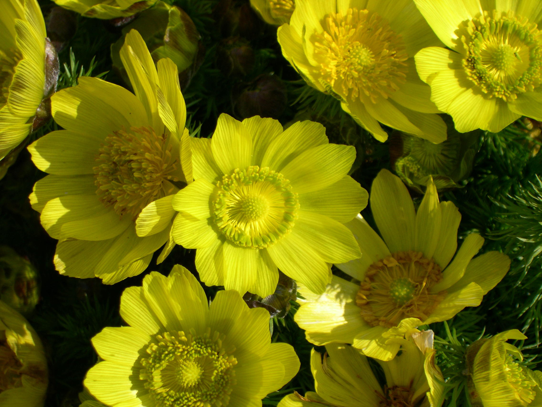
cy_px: 204
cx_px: 271
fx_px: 1785
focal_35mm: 114
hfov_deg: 17.3
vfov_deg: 13.0
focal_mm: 24
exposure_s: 1/632
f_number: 4.9
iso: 100
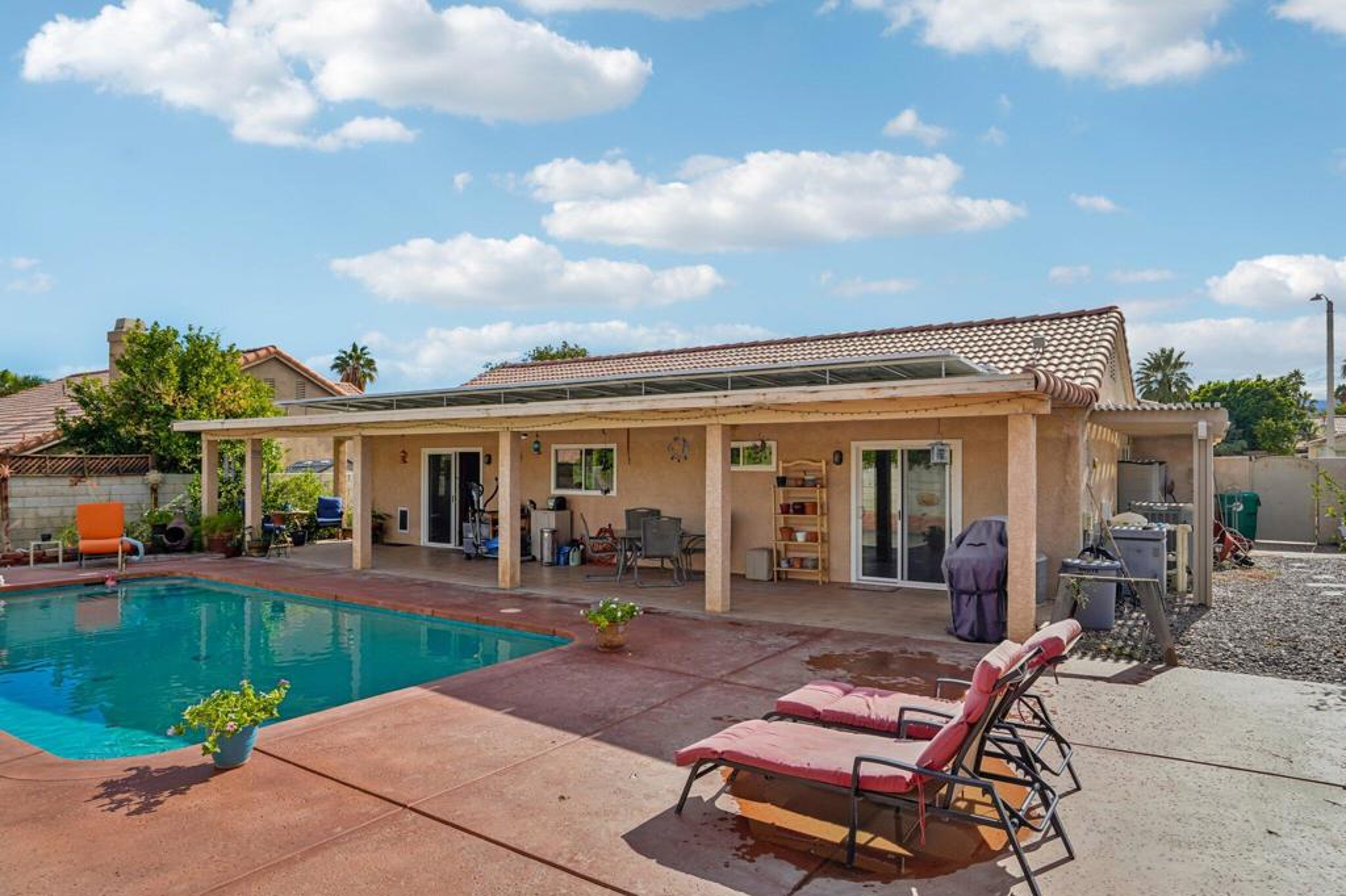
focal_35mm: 21
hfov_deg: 81.2
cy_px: 448
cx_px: 673
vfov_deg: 59.5
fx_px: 785
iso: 100
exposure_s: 1/250
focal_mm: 21
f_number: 8
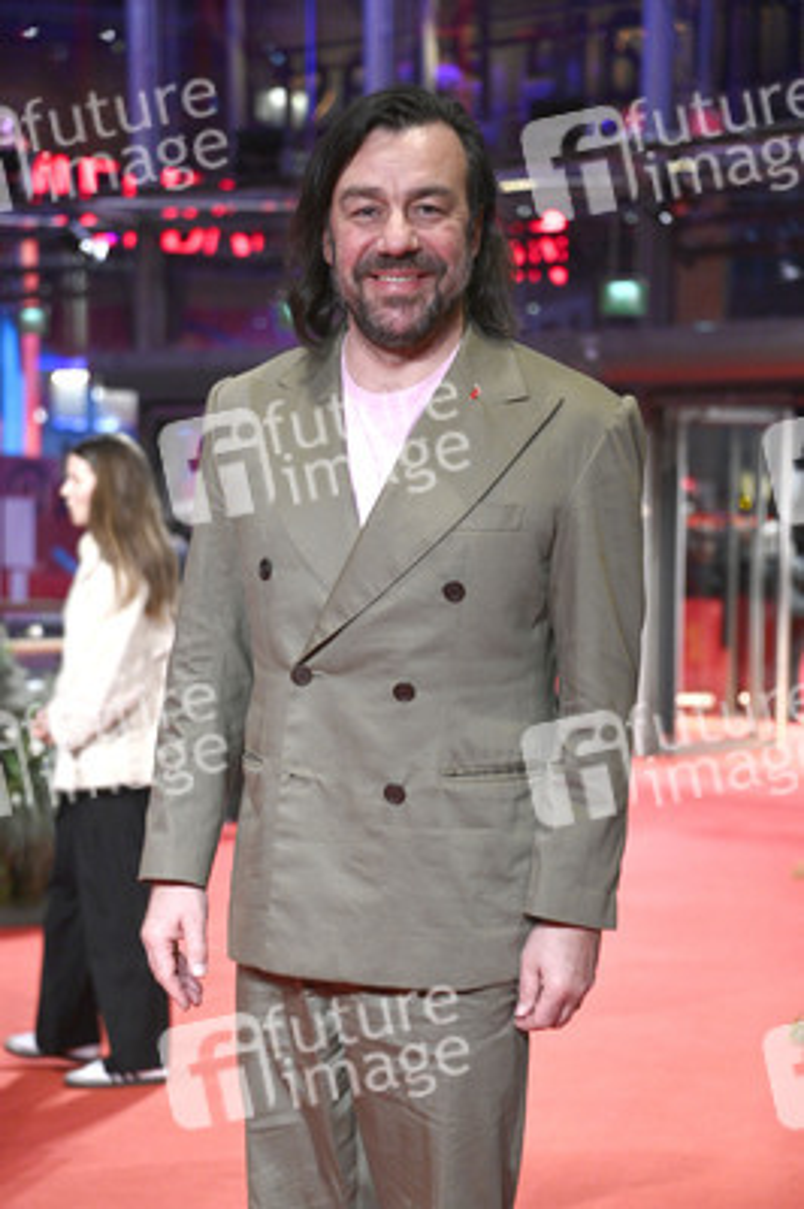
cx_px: 402
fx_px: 3087
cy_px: 604
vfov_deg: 22.2
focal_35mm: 92
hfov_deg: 14.8
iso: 5000
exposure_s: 1/250
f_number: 5.3
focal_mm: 92
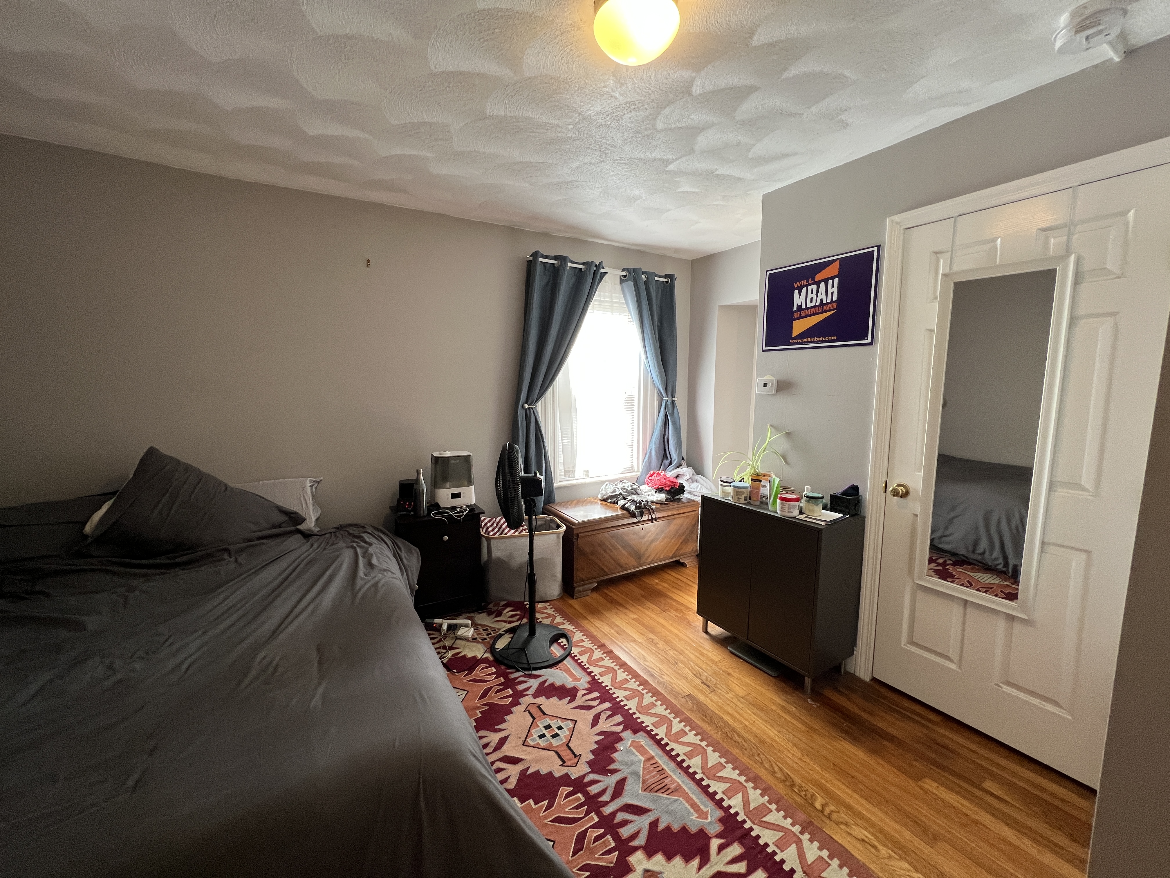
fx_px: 439
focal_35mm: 13
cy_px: 439
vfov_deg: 89.9
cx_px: 585
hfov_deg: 106.2
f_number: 1.8
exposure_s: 1/120
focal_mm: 1.57
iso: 160
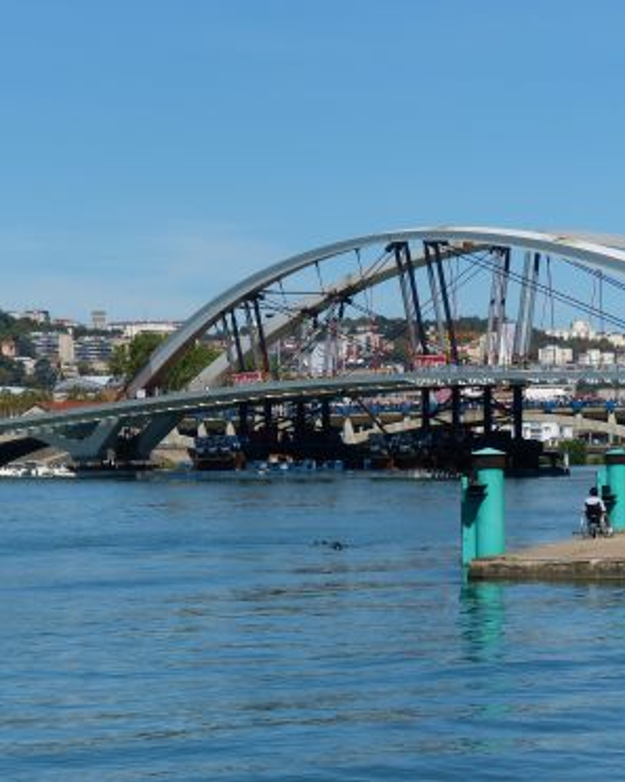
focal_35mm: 130
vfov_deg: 14.8
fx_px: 3010
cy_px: 392
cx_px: 156
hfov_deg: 11.8
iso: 100
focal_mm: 17.8
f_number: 4
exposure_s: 1/2000
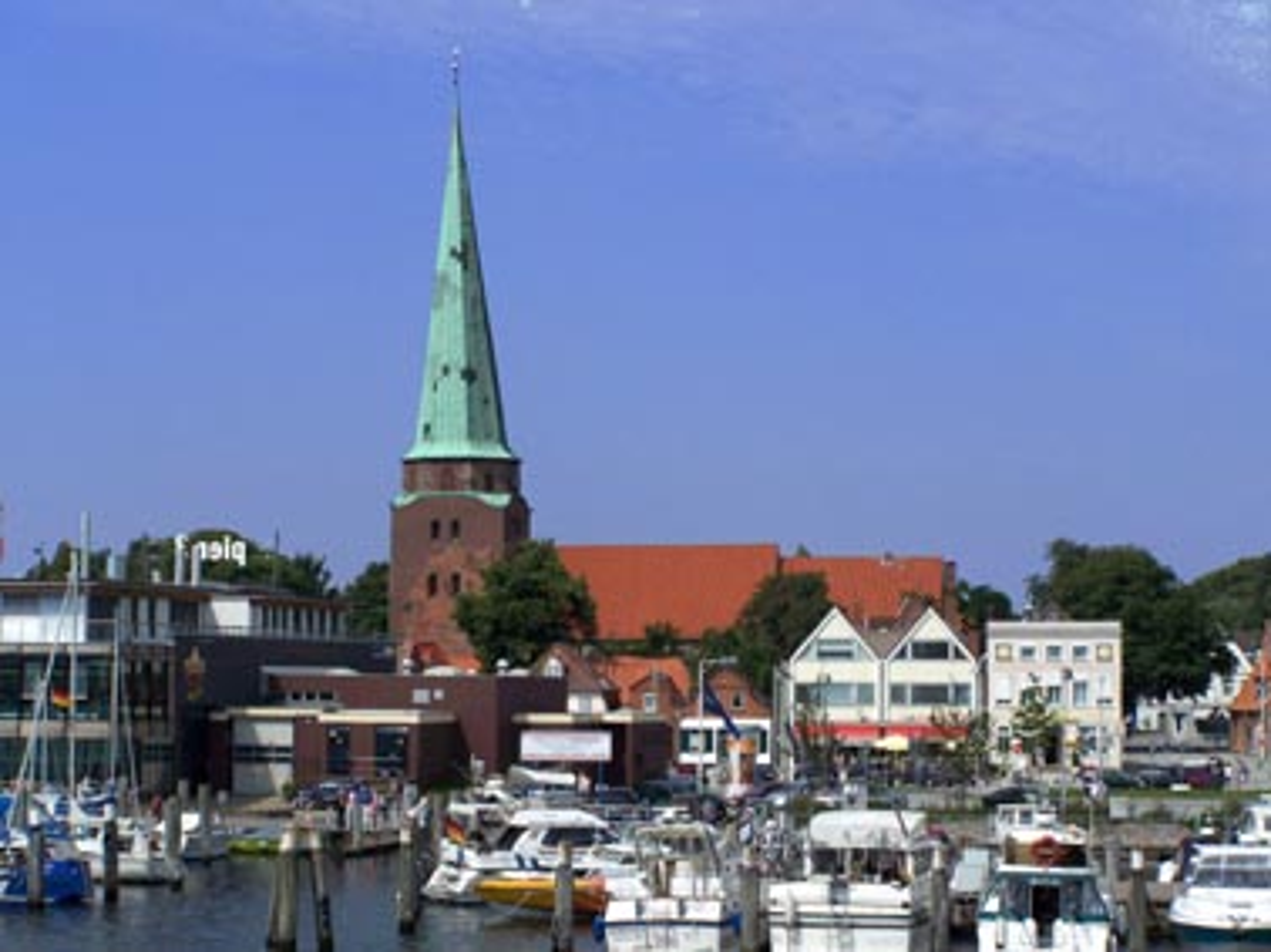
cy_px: 476
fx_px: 3449
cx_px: 636
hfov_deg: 20.9
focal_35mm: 94
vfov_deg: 15.7
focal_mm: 15.6
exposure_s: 1/800
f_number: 4.5
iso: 64
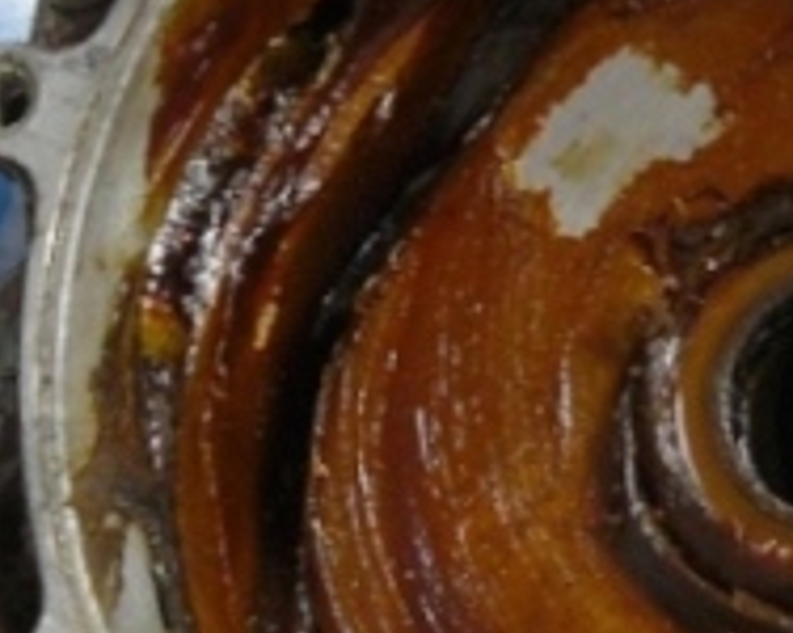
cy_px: 557
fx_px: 3634
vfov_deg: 9.9
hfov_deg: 12.3
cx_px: 17
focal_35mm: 155
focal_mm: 6
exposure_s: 1/6
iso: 200
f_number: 2.8
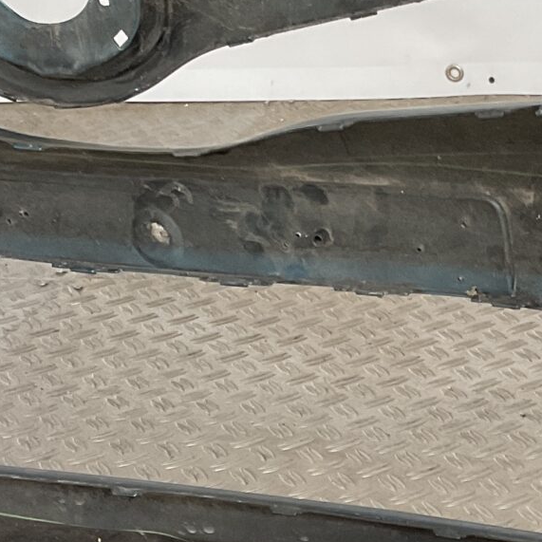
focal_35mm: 115
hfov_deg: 14.8
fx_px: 2037
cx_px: 589
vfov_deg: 15.0
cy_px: 505
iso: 50
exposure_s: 1/120
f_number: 1.8
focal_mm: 3
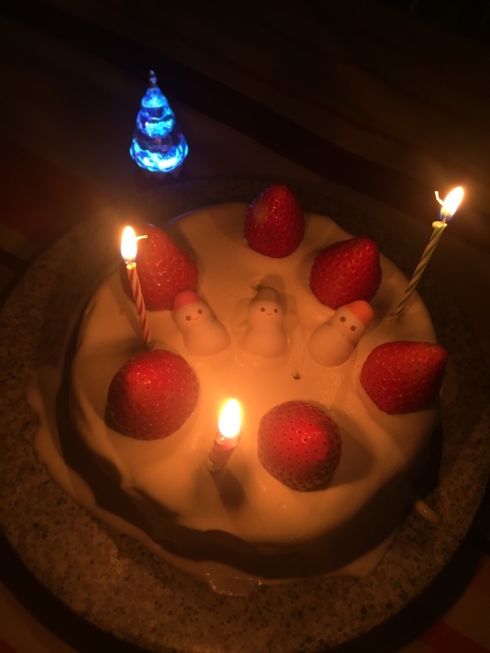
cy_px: 326
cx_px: 245
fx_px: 547
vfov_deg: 61.7
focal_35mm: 29
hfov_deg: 48.2
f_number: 2.2
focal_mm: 4.15
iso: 64
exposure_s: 1/30
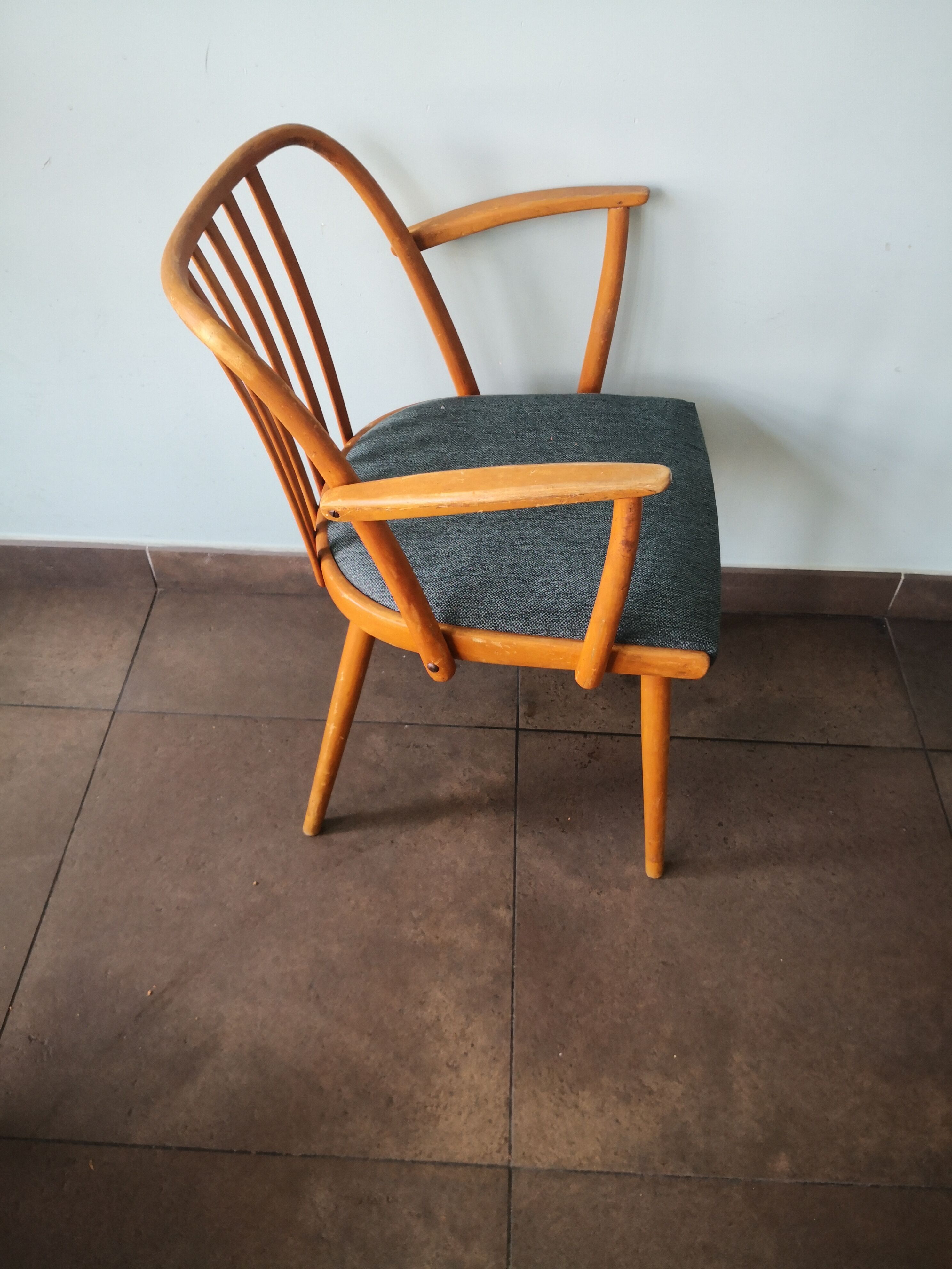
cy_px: 634
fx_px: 990
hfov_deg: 51.4
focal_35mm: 27
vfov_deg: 65.3
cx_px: 476
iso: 200
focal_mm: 3.95
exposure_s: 1/33.3
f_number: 1.6
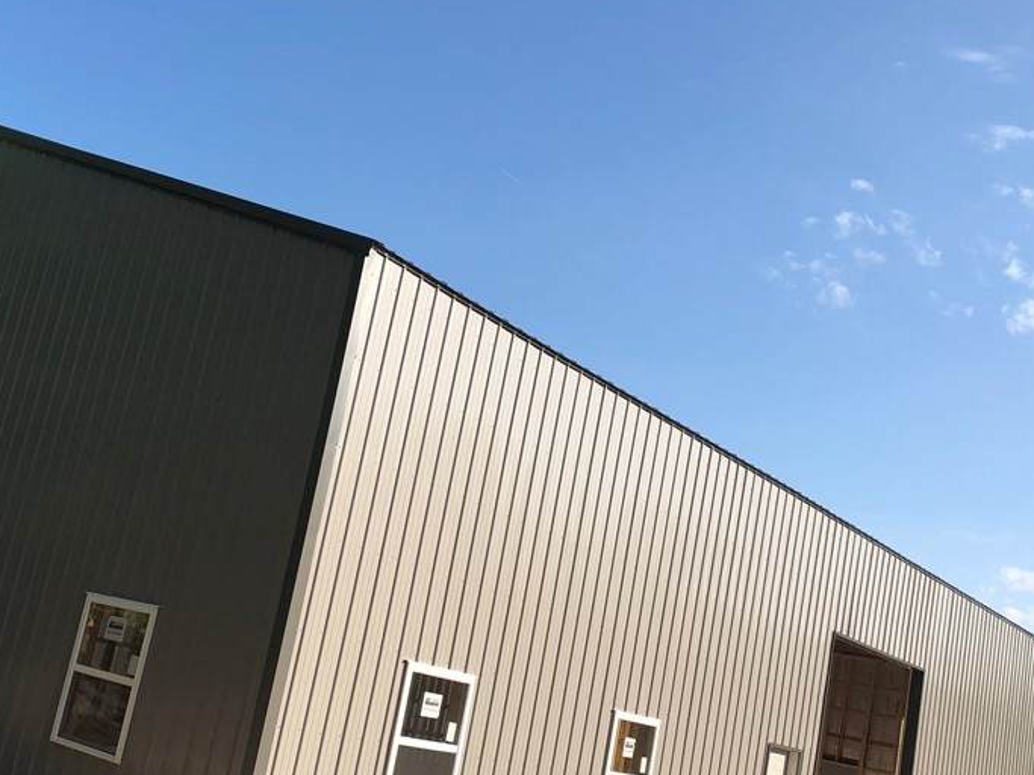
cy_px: 418
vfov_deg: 34.3
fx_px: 1254
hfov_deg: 44.2
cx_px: 353
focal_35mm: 42
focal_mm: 3.99
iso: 20
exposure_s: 1/1656
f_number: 1.8
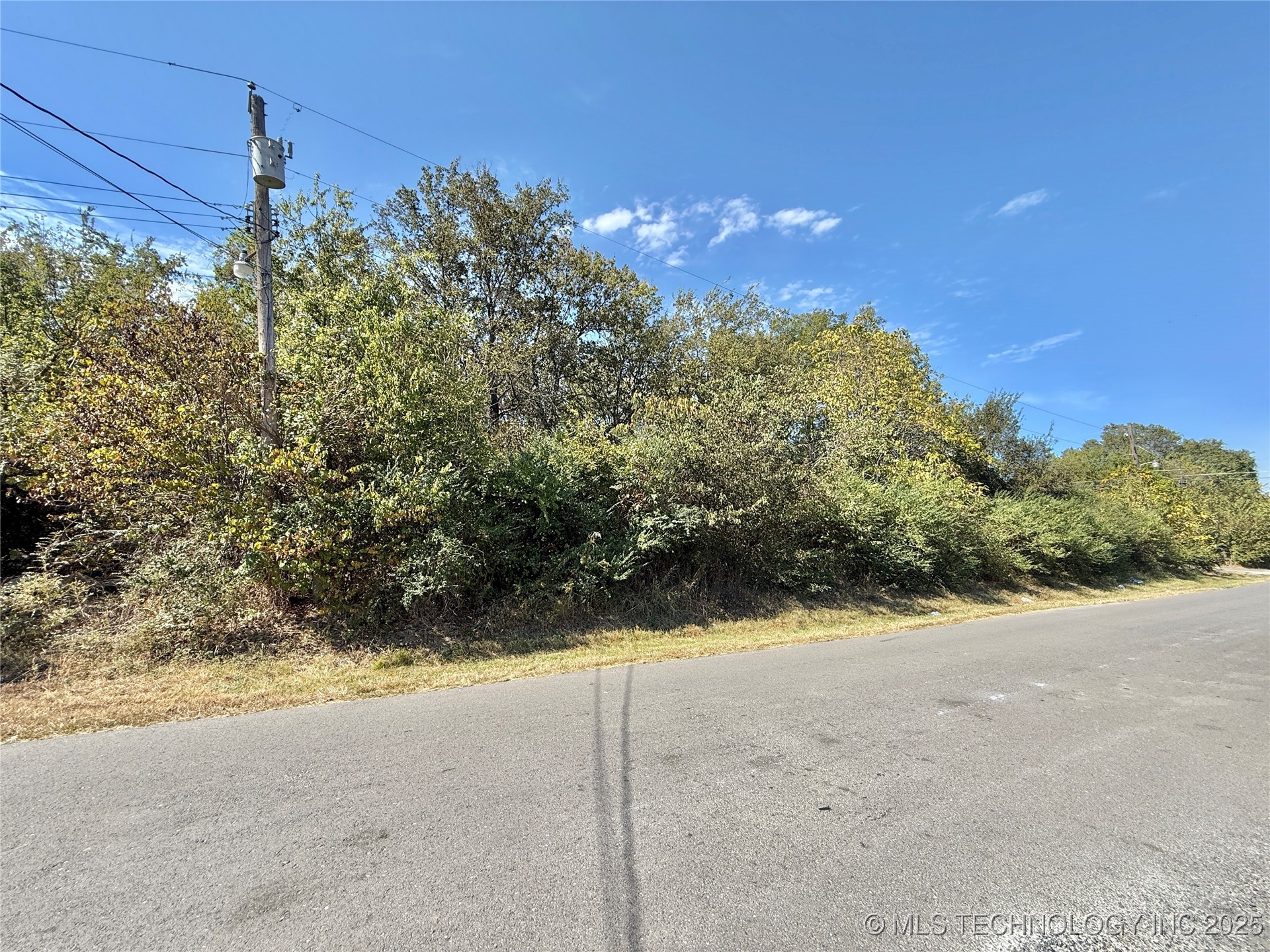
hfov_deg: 102.1
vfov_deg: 85.7
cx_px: 635
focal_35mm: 14
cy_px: 476
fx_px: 514
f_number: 2.2
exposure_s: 1/602
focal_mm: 2.22
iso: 50
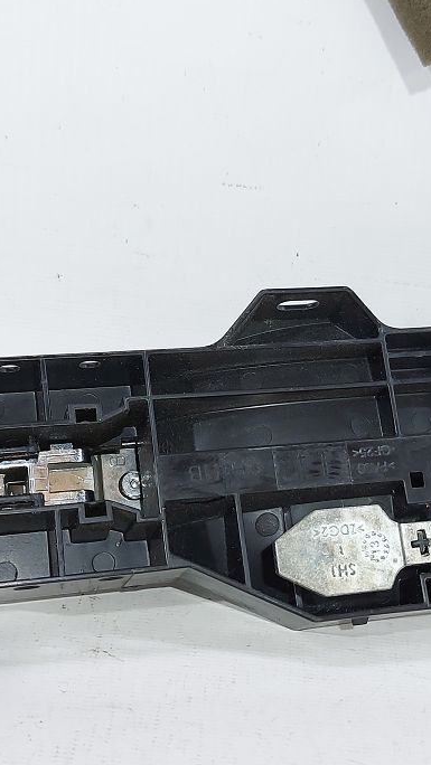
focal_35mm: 53
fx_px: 1076
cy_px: 416
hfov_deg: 22.5
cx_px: 288
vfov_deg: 39.1
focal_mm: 5.23
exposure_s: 1/50
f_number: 1.8
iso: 100
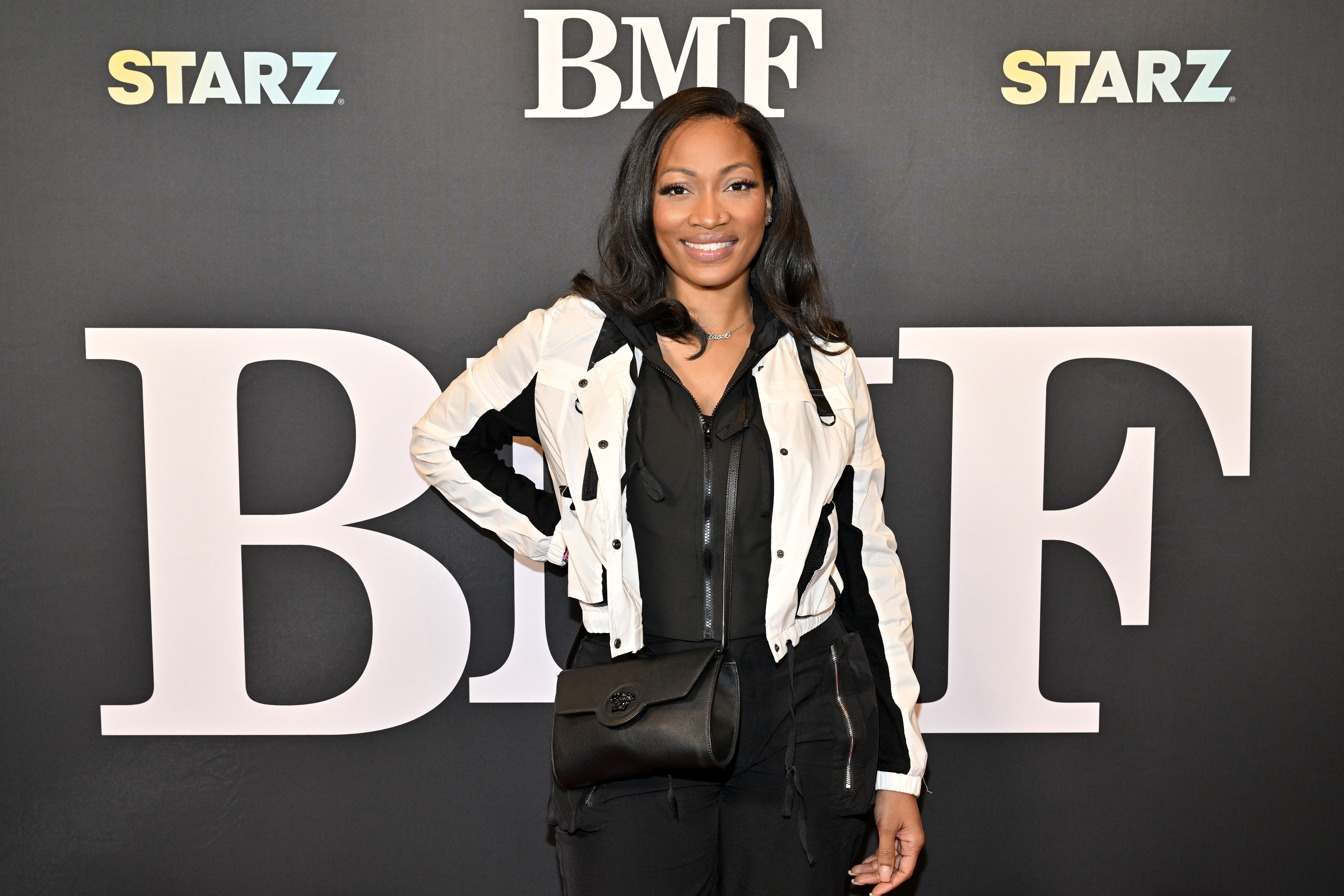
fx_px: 1754
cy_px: 448
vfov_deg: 28.6
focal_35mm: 47
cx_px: 672
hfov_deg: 41.9
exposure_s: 1/200
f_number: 5
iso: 800
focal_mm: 47
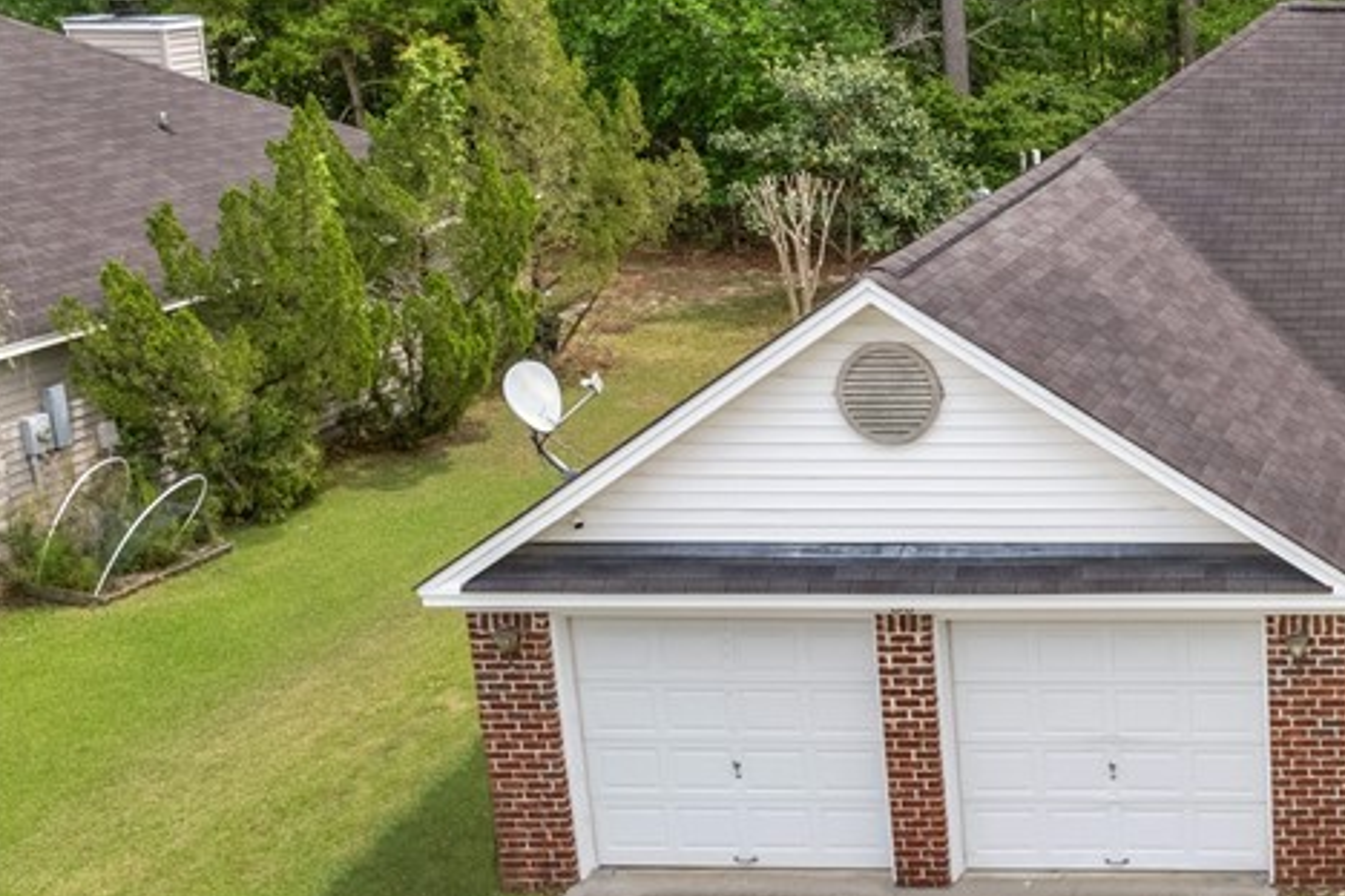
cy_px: 553
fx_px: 1905
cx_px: 1549
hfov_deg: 33.0
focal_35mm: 51
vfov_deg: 26.4
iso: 120
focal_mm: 8.38
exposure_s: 1/3200
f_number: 2.8
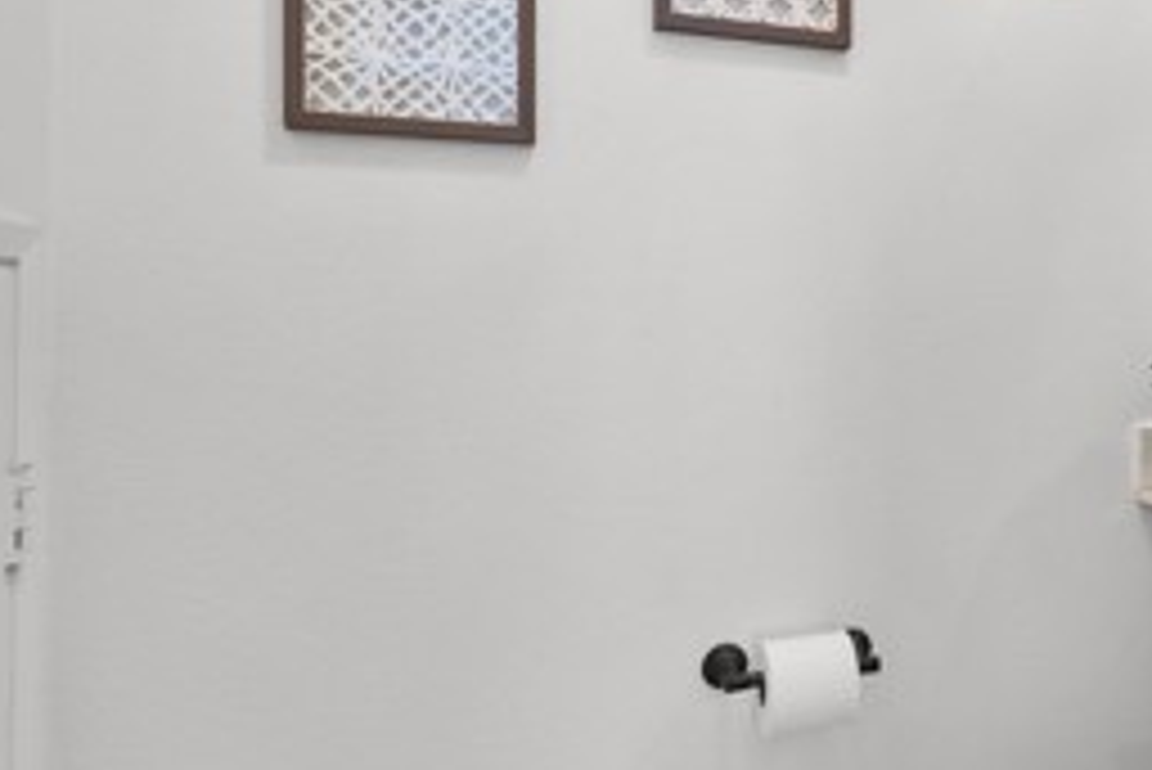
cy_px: 335
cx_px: 1084
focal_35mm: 35
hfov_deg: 47.5
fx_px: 1121
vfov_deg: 37.8
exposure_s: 5
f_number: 9
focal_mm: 14
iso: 100
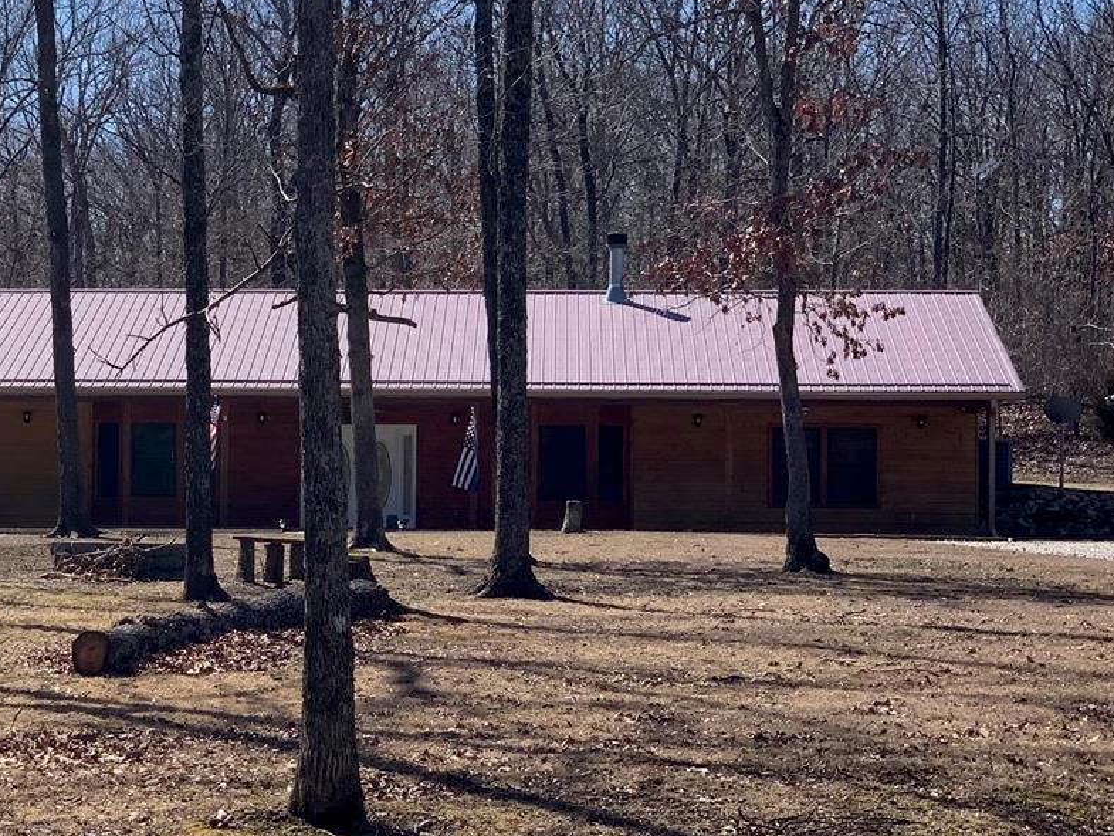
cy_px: 495
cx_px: 123
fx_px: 3412
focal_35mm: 106
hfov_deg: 18.3
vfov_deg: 14.0
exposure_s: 1/786
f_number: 2.4
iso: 16
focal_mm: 6
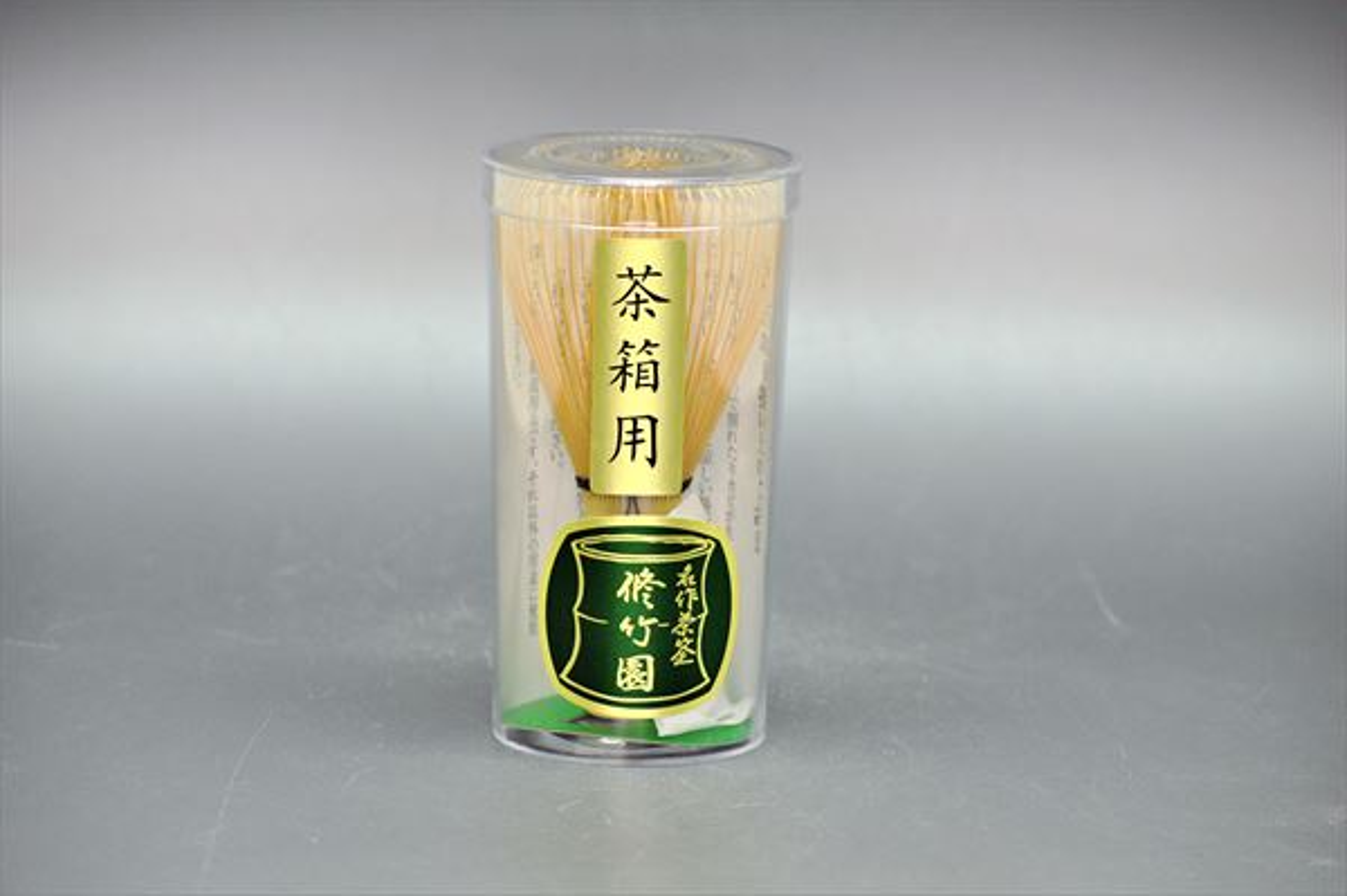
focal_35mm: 150
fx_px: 5608
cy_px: 448
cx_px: 674
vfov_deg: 9.1
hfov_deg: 13.7
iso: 400
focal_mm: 100
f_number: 9
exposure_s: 1/100
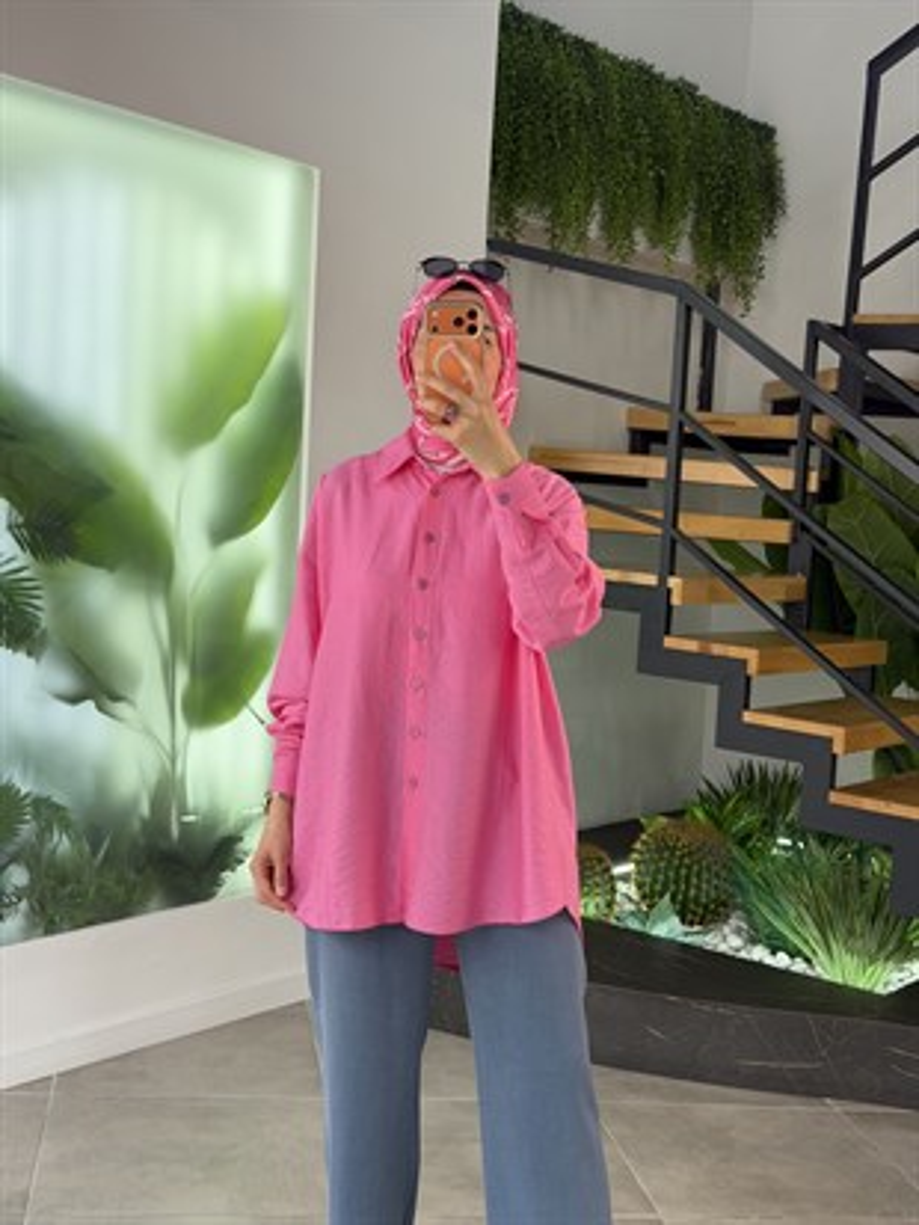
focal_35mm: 48
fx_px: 1698
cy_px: 612
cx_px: 460
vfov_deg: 39.6
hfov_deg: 30.3
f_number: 1.78
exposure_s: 1/215
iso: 64
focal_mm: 6.76
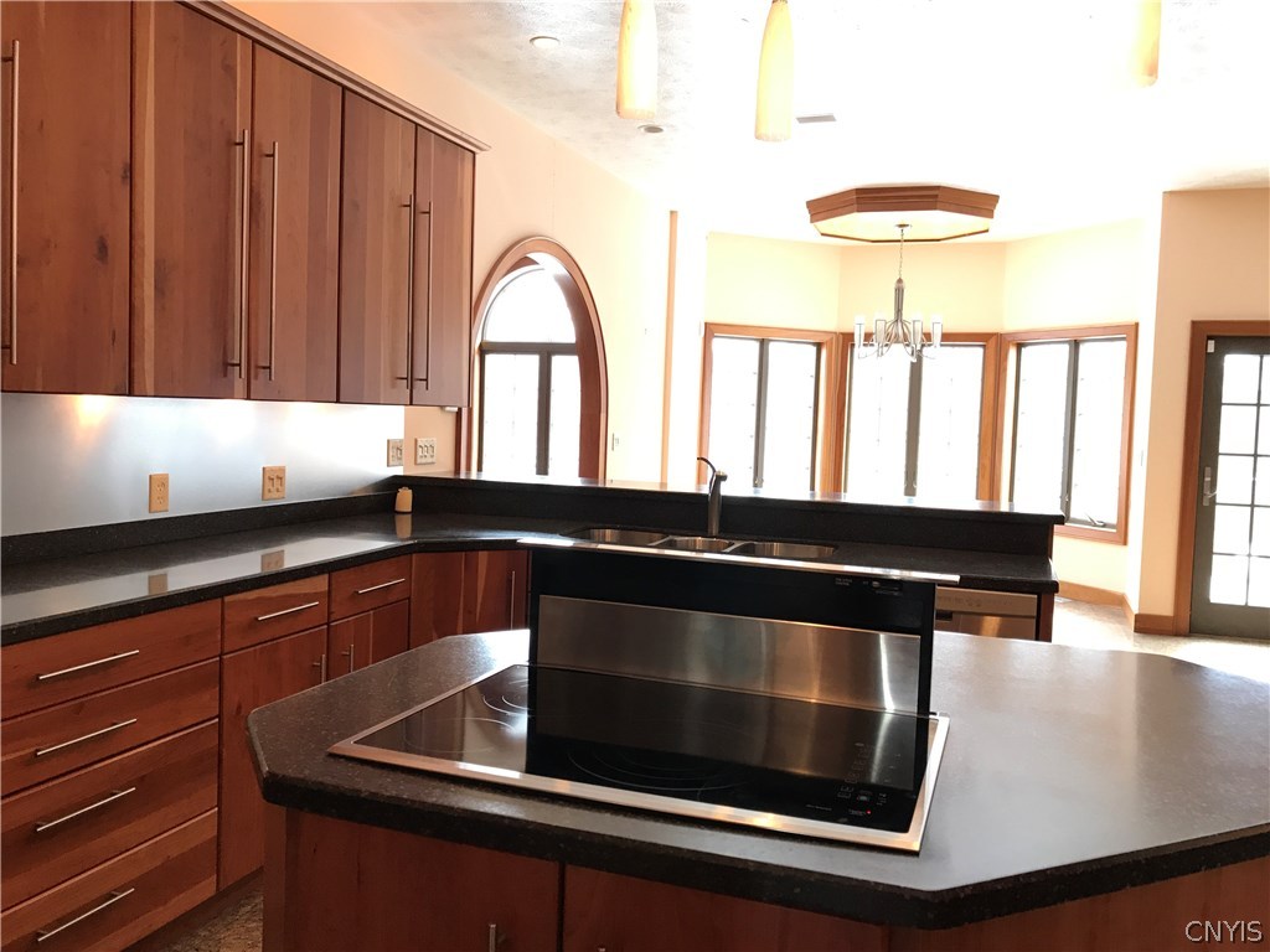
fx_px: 1027
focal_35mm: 28
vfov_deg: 49.7
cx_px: 635
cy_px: 476
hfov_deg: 63.4
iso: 40
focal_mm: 3.99
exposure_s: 1/24
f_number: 1.8
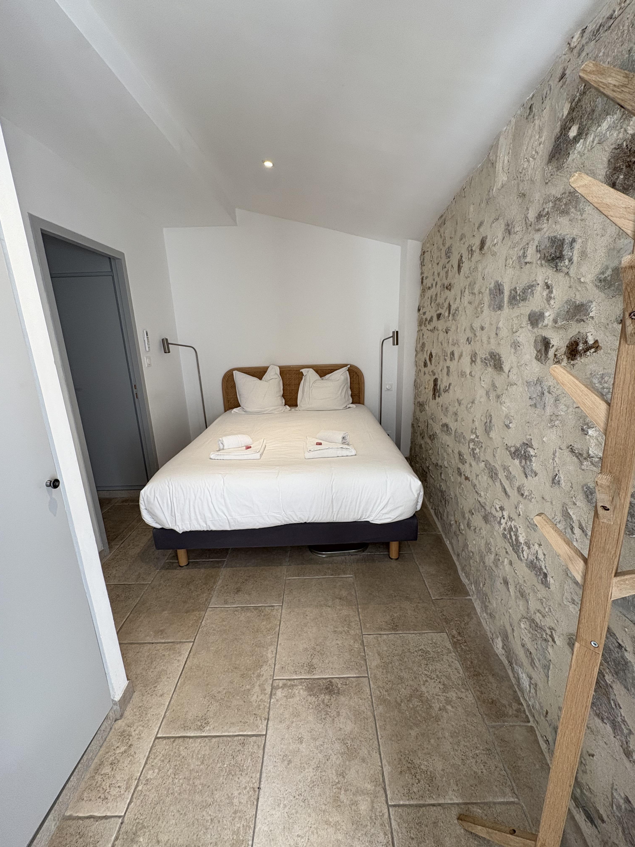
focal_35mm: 14
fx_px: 342
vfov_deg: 102.1
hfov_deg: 85.7
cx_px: 318
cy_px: 424
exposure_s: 1/100
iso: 125
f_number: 2.2
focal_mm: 2.22
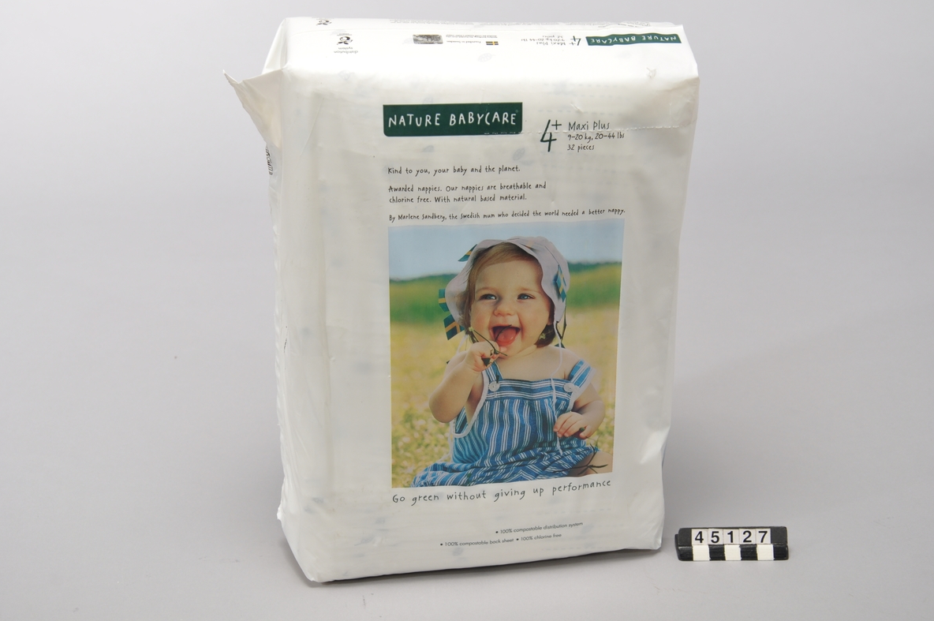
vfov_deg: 17.9
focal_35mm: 76
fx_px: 1970
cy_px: 309
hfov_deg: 26.7
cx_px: 463
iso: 200
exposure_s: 1/5
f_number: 9
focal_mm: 50
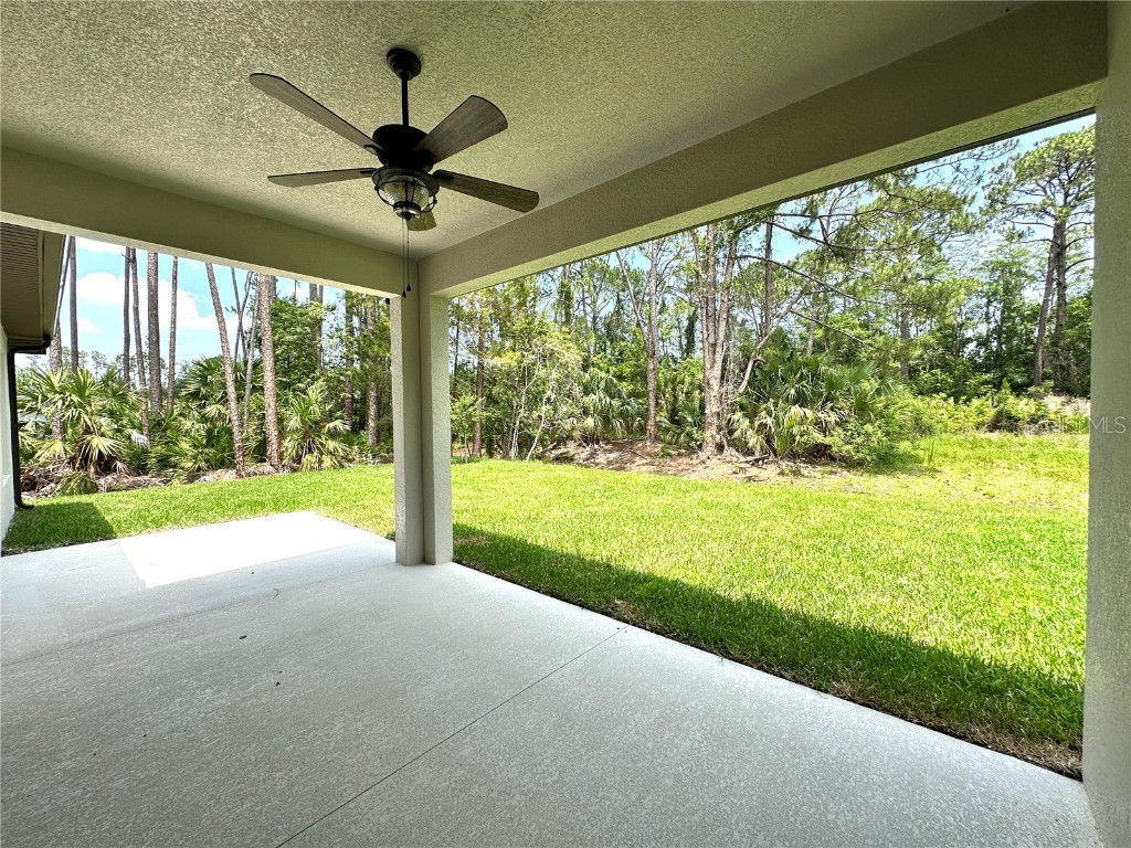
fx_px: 457
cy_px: 424
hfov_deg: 102.1
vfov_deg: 85.7
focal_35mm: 14
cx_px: 566
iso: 40
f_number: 2.2
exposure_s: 1/602
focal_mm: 2.22
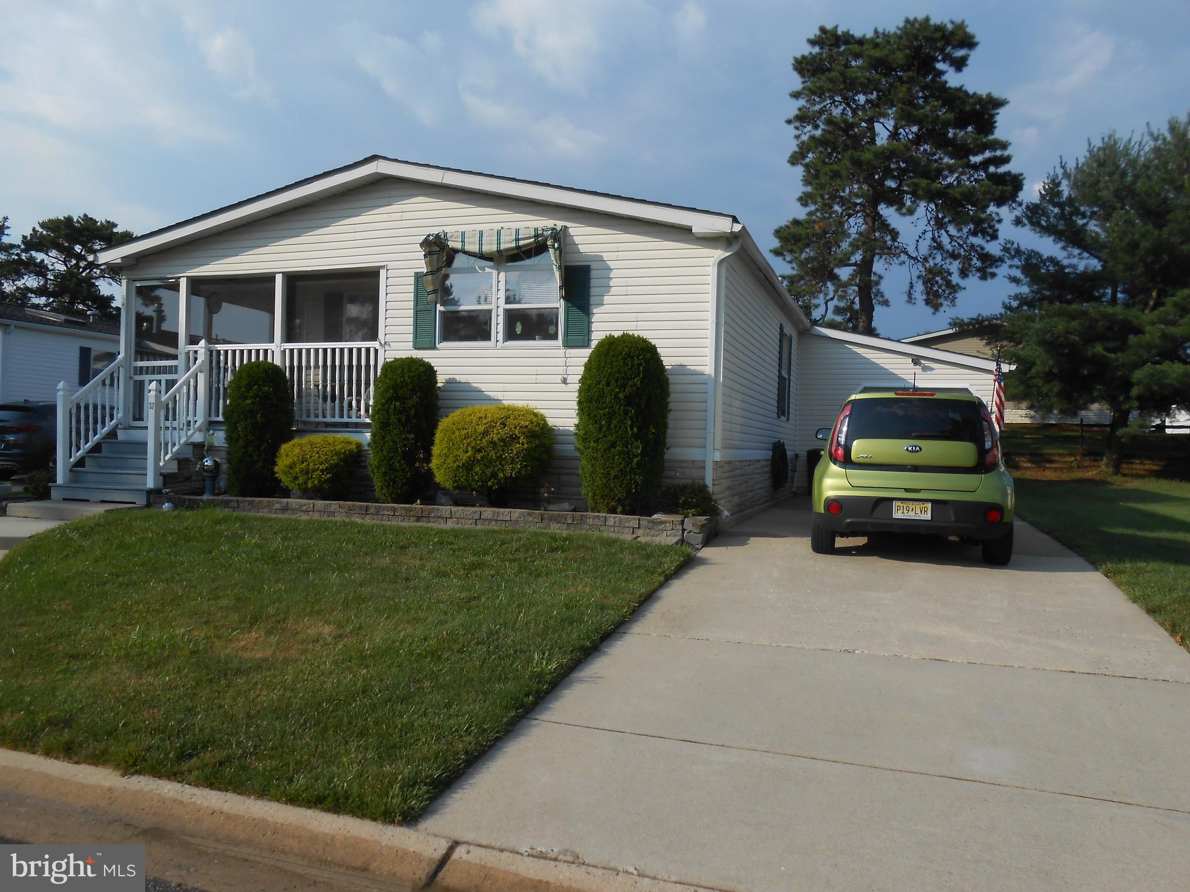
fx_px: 894
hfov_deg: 67.3
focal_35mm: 26
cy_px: 446
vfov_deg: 53.1
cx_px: 595
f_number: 3.5
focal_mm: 4.6
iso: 80
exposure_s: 1/1000
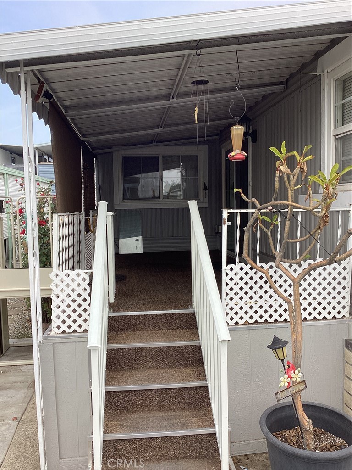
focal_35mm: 31
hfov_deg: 45.4
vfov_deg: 58.4
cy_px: 235
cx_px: 176
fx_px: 420
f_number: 2.4
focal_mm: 3.3
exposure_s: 1/290
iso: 25
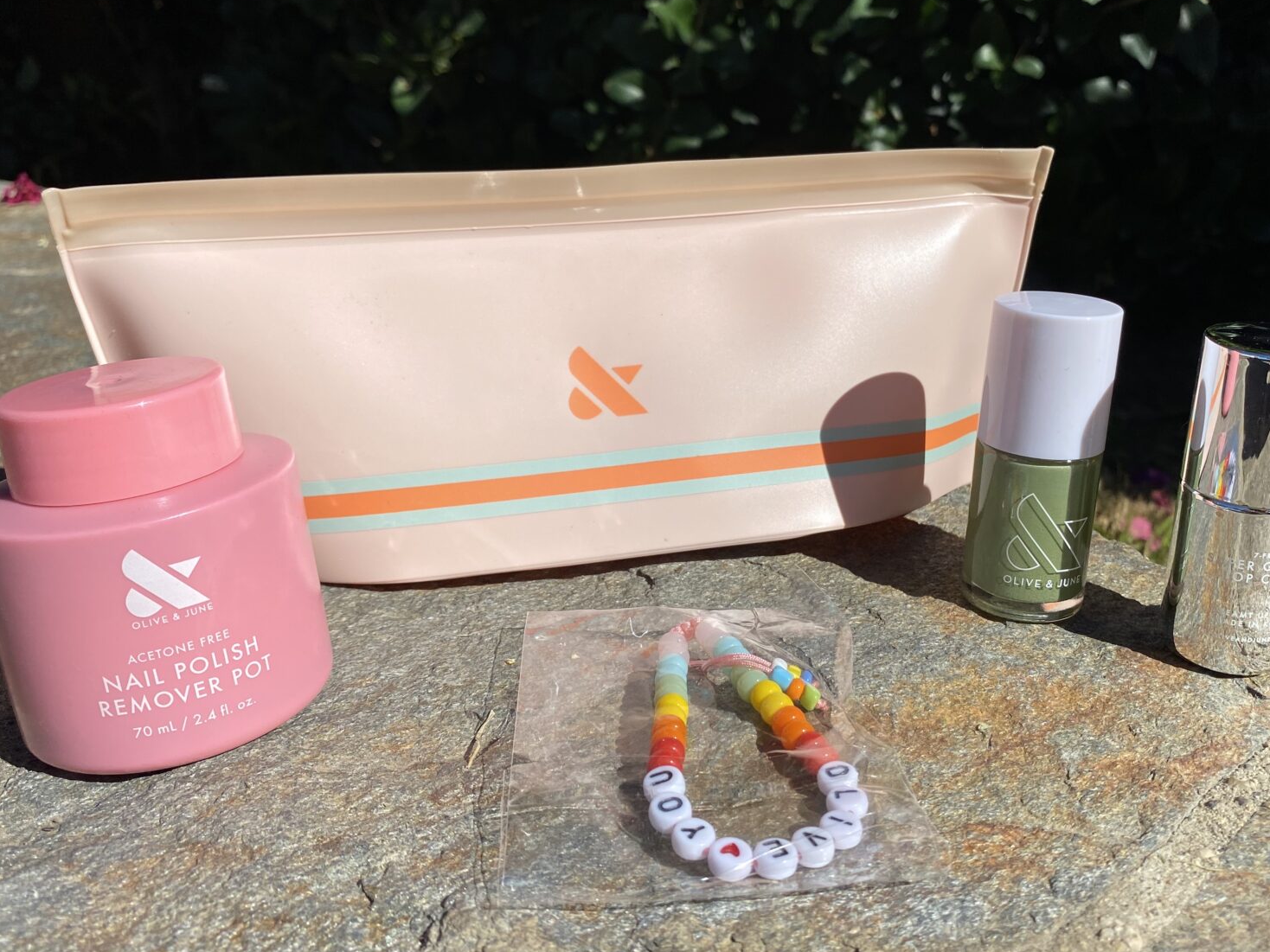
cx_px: 746
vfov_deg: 41.8
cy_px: 457
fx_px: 1247
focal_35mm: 34
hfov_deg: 53.7
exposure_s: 1/5747
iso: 32
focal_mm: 4.25
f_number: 1.8
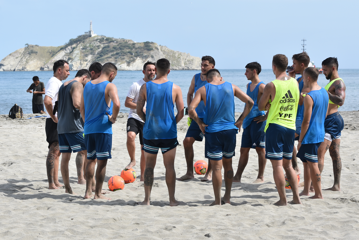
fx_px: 1198
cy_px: 120
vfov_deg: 11.4
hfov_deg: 17.0
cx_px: 180
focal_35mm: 120
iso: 400
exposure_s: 1/1600
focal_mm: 80
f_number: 5.6
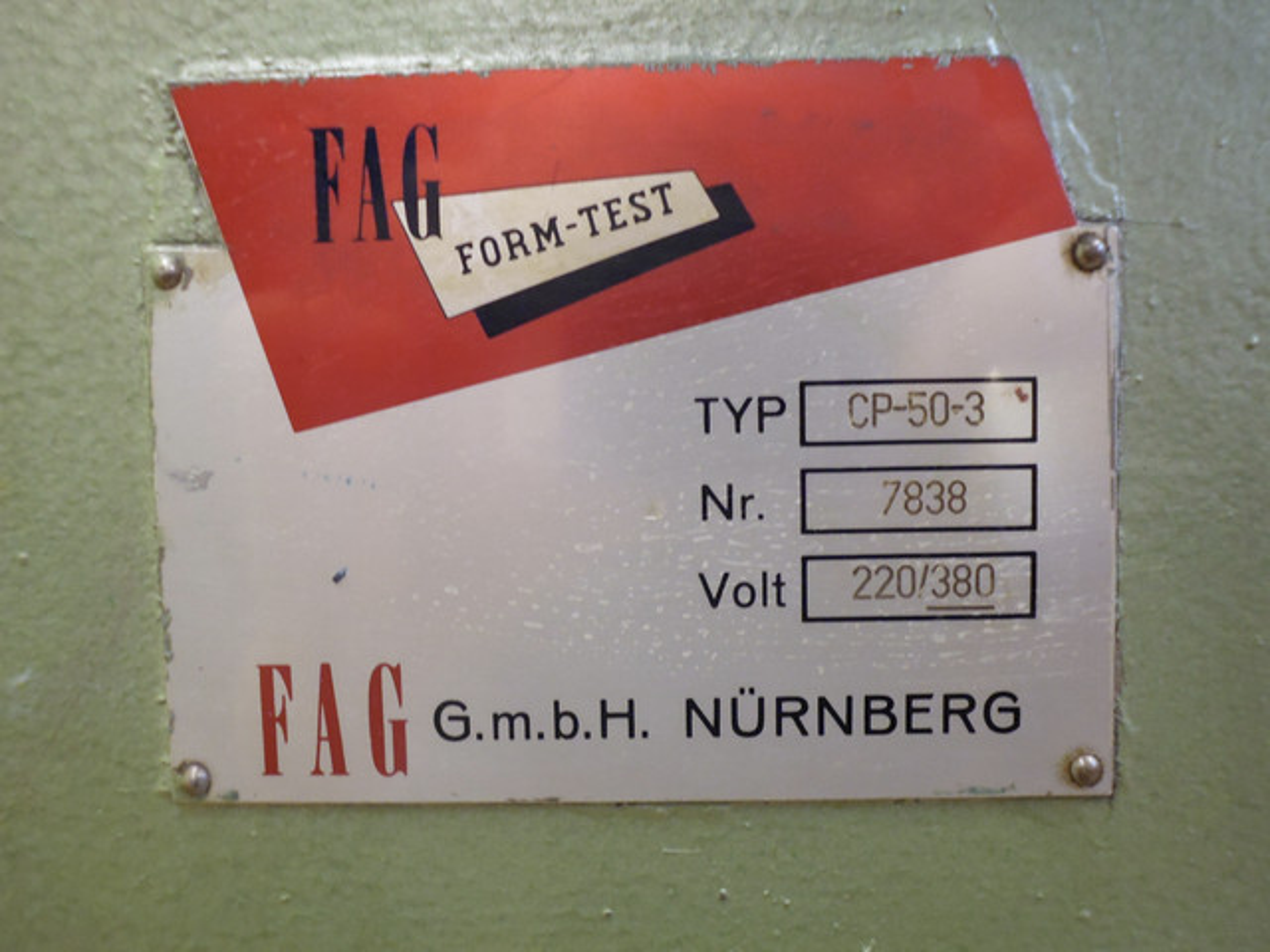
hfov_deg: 45.8
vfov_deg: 35.1
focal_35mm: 41
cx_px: 635
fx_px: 1504
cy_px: 476
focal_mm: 7.2
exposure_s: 1/10
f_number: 3.6
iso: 400
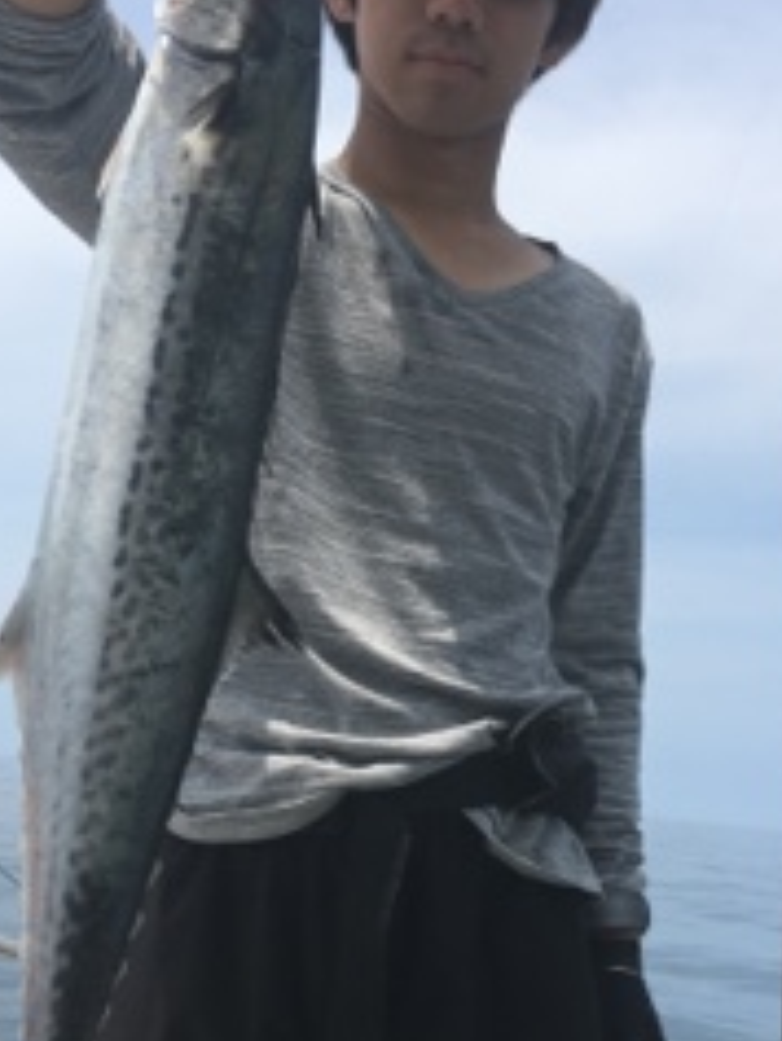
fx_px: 1475
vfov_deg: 38.6
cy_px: 663
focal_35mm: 49
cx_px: 347
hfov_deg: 29.7
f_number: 2.2
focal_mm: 4.15
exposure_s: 1/2198
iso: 25
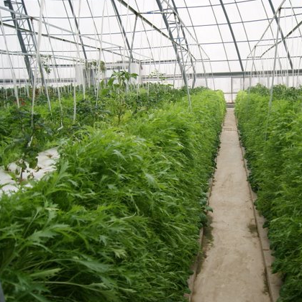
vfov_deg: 47.2
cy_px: 151
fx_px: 345
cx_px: 217
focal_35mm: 35
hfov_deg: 46.0
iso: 100
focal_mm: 18
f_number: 4
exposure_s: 1/40
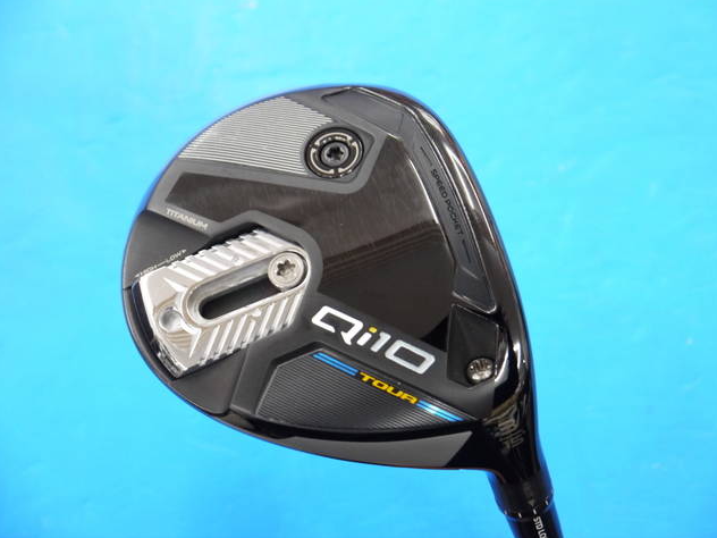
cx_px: 358
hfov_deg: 23.0
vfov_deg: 17.4
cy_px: 269
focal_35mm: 85
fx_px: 1761
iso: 800
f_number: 5.6
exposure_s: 1/50
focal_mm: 42
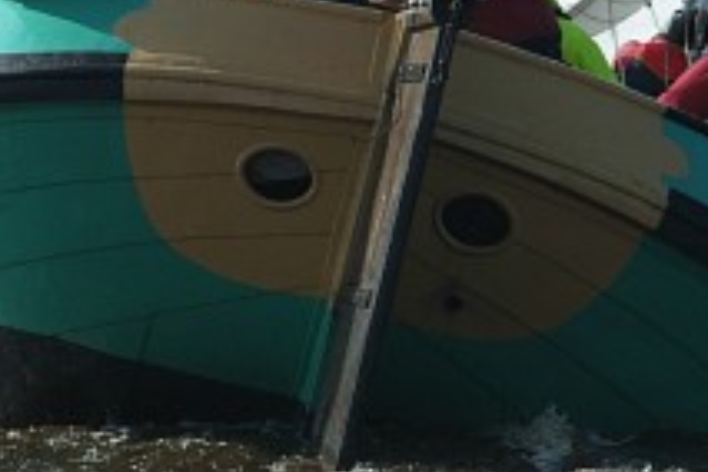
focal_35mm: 429
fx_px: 8436
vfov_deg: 3.2
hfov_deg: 4.8
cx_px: 136
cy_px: -25
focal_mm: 135
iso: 400
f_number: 9.5
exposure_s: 1/1000
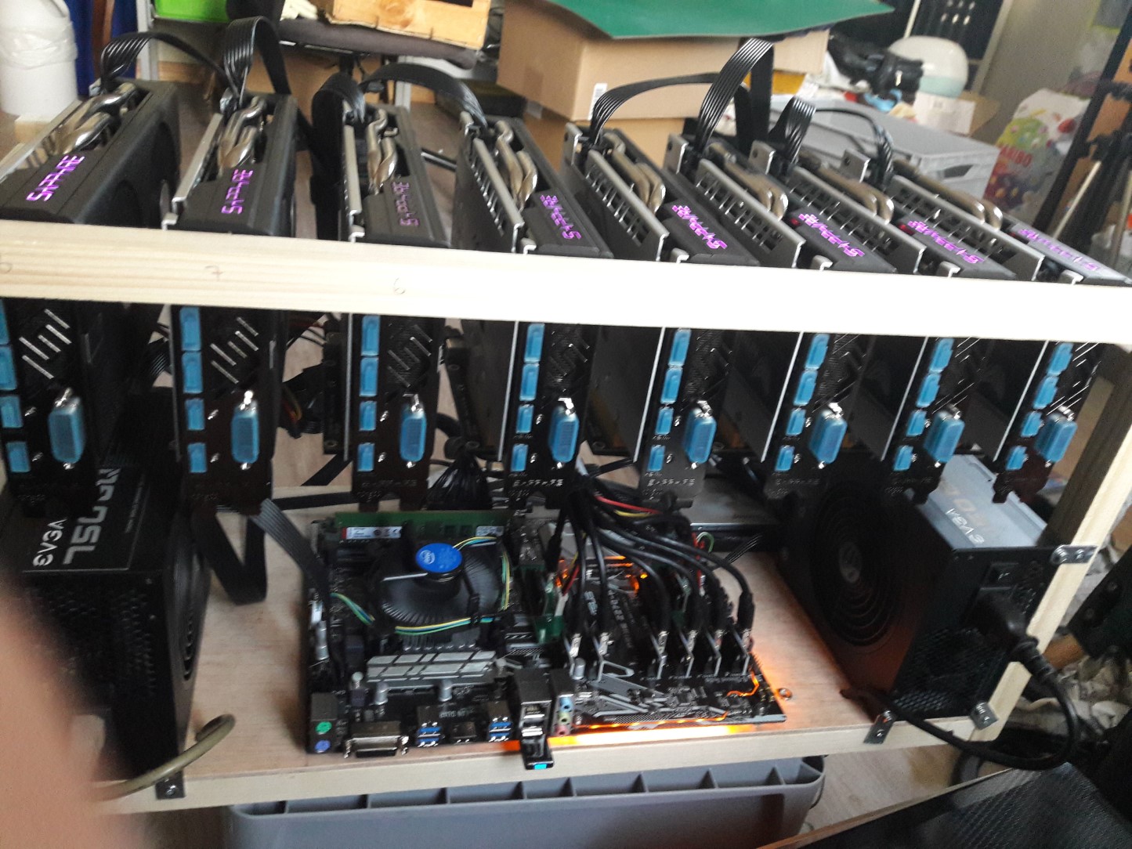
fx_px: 916
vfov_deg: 49.8
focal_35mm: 28
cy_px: 424
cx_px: 566
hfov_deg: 63.4
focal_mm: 3.7
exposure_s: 1/17
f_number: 1.9
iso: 250
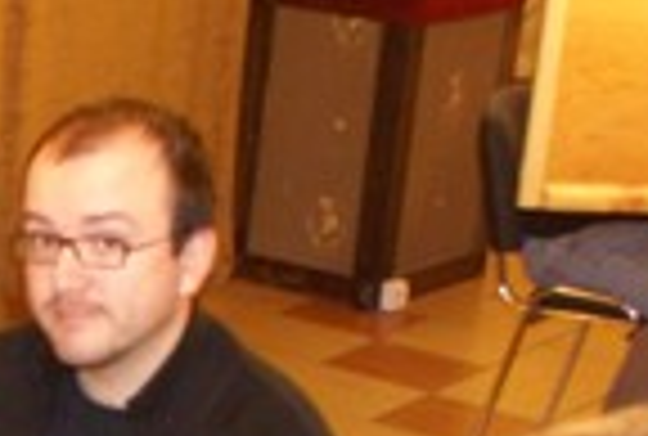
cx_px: -302
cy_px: 757
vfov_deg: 10.0
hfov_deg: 14.6
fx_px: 2365
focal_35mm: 131
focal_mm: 18
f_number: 5
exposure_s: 1/13
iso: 800
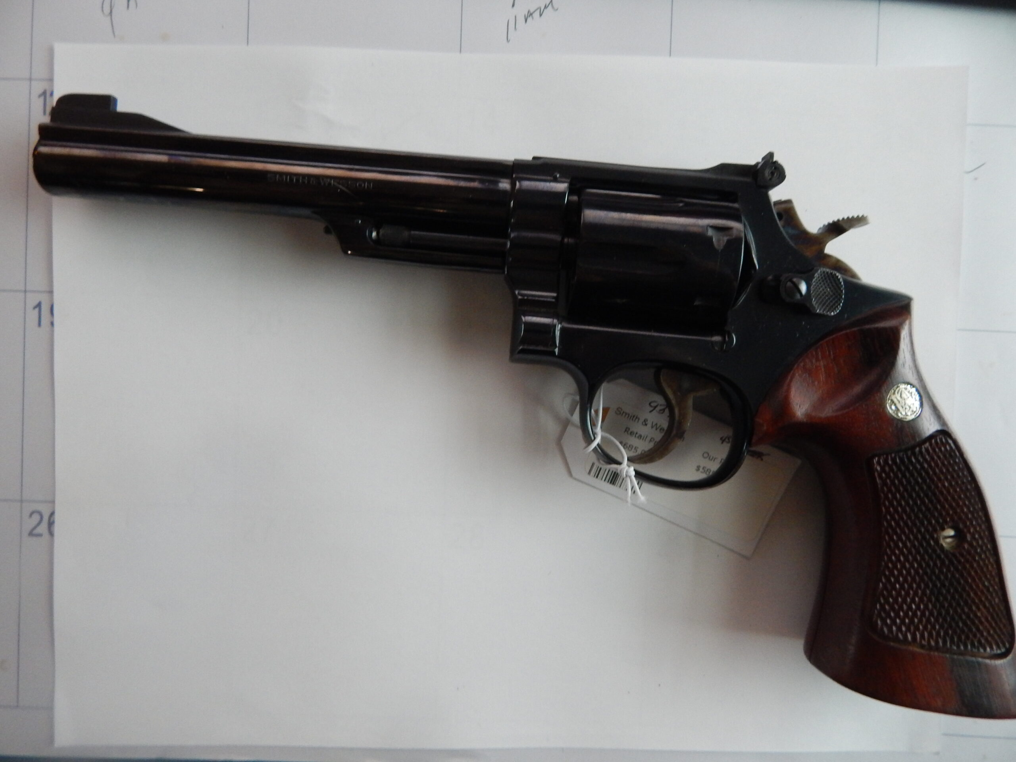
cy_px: 381
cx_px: 508
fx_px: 646
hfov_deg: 76.4
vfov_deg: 61.1
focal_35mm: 22
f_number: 3
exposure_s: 1/25
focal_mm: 4
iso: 400
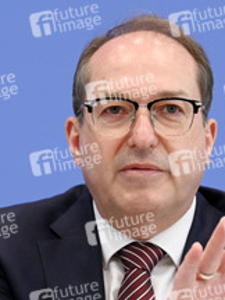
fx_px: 2123
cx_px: 84
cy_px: 194
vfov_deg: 8.1
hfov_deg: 6.1
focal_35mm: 245
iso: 4000
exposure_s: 1/800
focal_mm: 122
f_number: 5
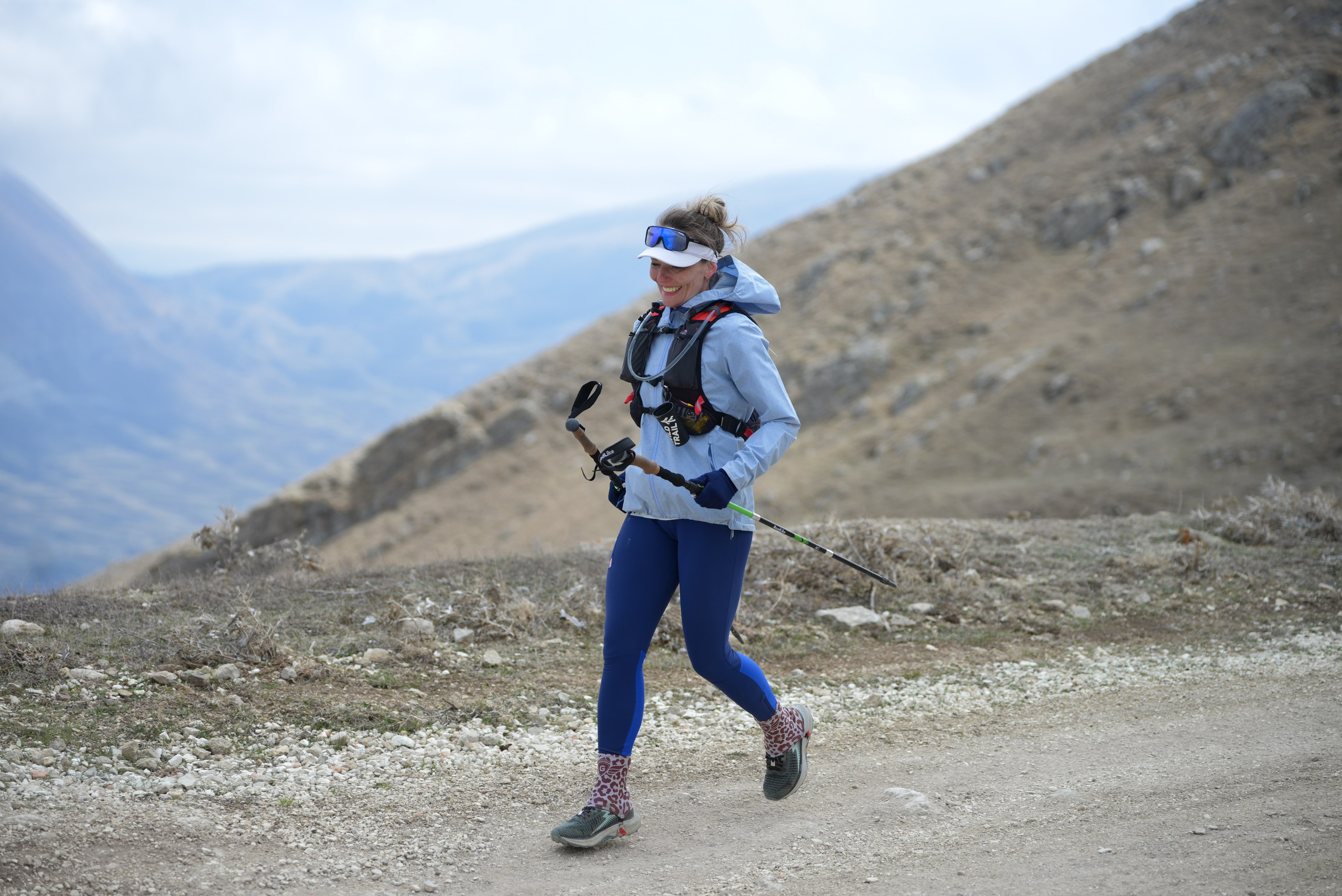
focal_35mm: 88
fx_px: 3282
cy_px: 448
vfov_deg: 15.5
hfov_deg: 23.1
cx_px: 671
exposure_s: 1/1000
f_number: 2.7
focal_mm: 88
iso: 80
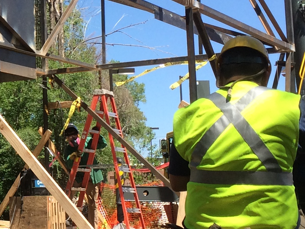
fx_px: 987
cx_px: -64
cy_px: 60
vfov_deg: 13.2
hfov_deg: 16.8
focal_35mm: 112
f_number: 2.2
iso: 40
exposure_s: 1/1282
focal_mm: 4.12
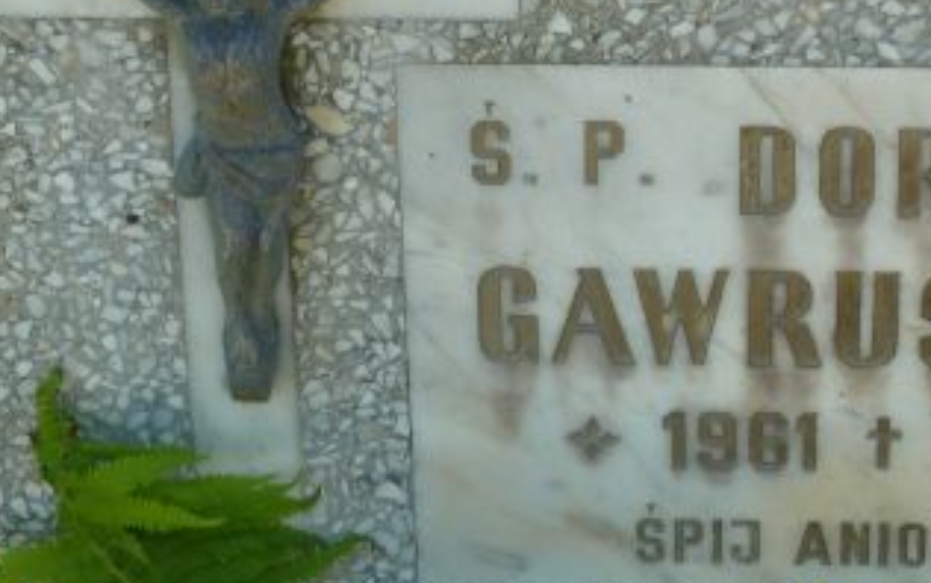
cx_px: 692
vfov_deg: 7.4
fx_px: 4520
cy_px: 389
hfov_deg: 11.7
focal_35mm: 178
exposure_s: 1/125
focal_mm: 13.7
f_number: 4.2
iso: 80
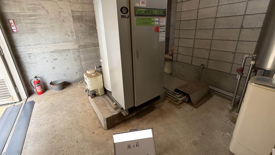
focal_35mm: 16
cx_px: 133
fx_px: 117
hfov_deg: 99.3
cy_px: 67
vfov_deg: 66.8
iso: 200
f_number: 2.2
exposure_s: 1/50
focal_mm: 2.22
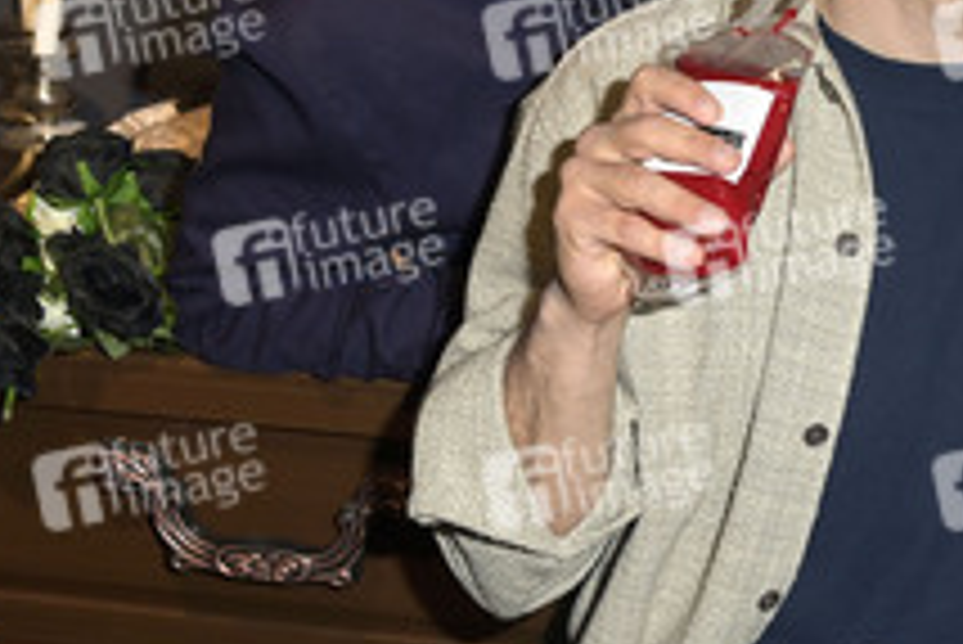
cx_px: 659
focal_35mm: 80
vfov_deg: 17.0
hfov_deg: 25.2
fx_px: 2141
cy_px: 140
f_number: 5
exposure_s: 1/160
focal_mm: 38
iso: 1250
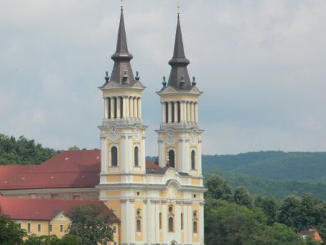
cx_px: 106
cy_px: 111
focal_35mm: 325
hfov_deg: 6.1
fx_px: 3061
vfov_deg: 4.6
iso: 110
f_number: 5.4
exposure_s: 1/648
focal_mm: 43.1
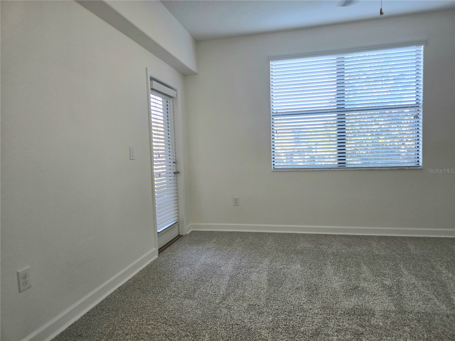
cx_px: 228
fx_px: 302
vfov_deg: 58.9
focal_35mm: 23
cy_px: 170
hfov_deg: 73.9
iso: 64
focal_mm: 6.3
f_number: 1.7
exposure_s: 1/120
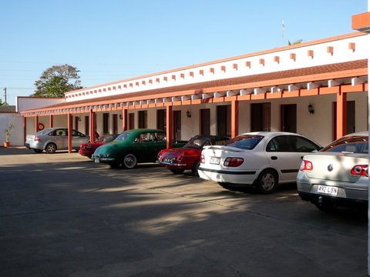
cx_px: 185
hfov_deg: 43.9
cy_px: 138
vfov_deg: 33.6
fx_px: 460
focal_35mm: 43
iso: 80
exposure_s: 1/800
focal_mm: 6.4
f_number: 3.2
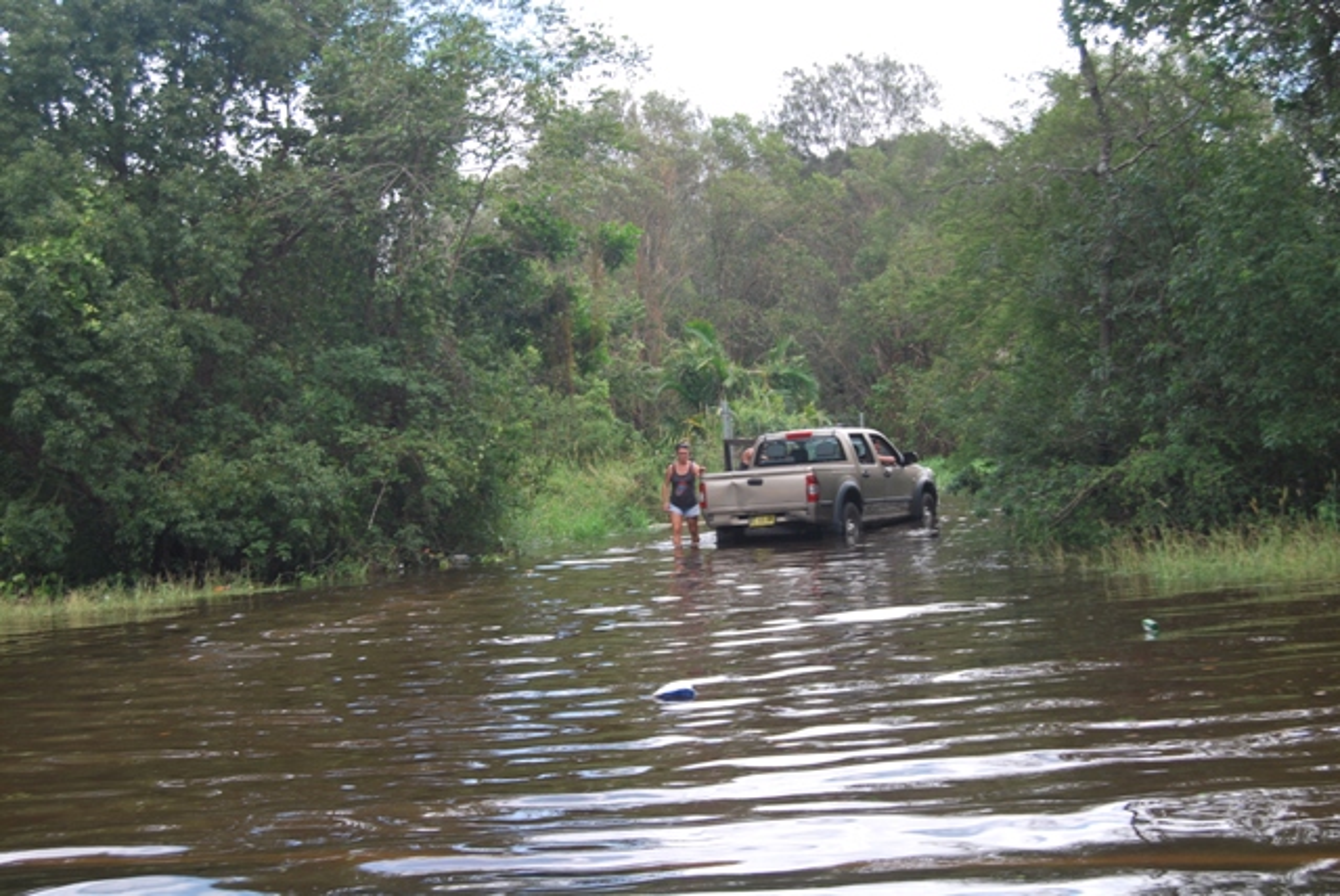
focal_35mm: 51
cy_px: 448
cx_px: 670
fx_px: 1900
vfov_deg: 26.5
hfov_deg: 38.8
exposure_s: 1/125
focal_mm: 34
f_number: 5.6
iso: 110
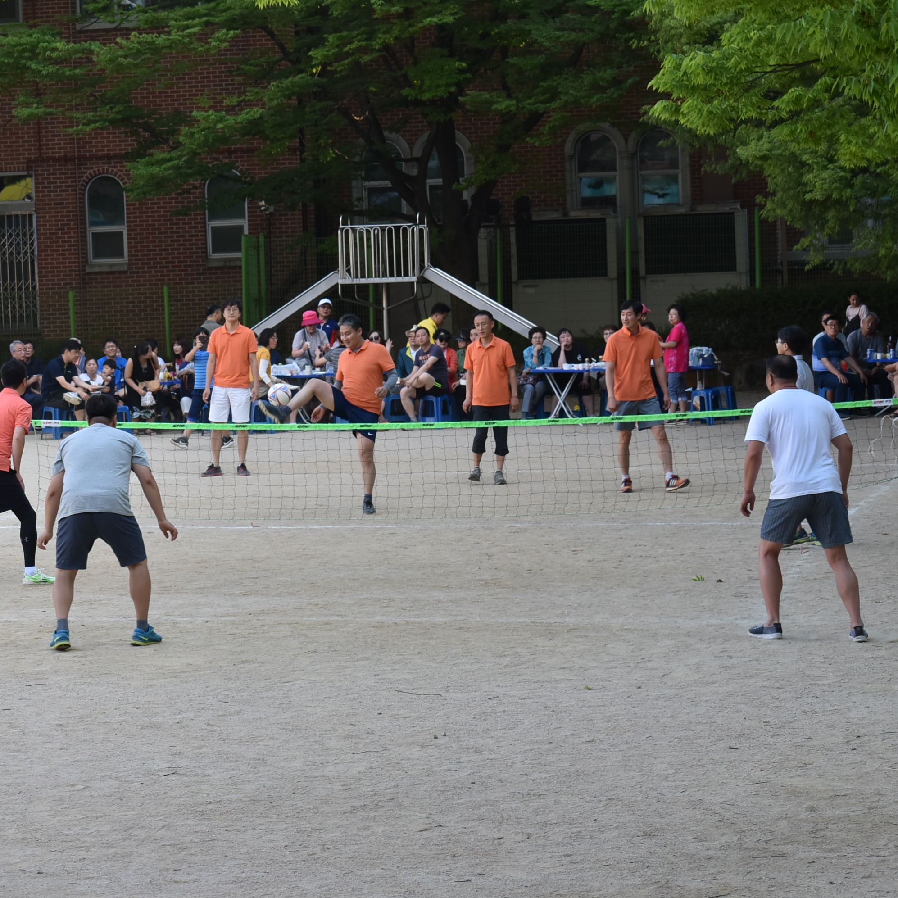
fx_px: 3933
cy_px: 450
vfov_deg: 13.0
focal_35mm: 134
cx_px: 458
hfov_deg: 13.0
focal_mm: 70
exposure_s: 1/200
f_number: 7.1
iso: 400
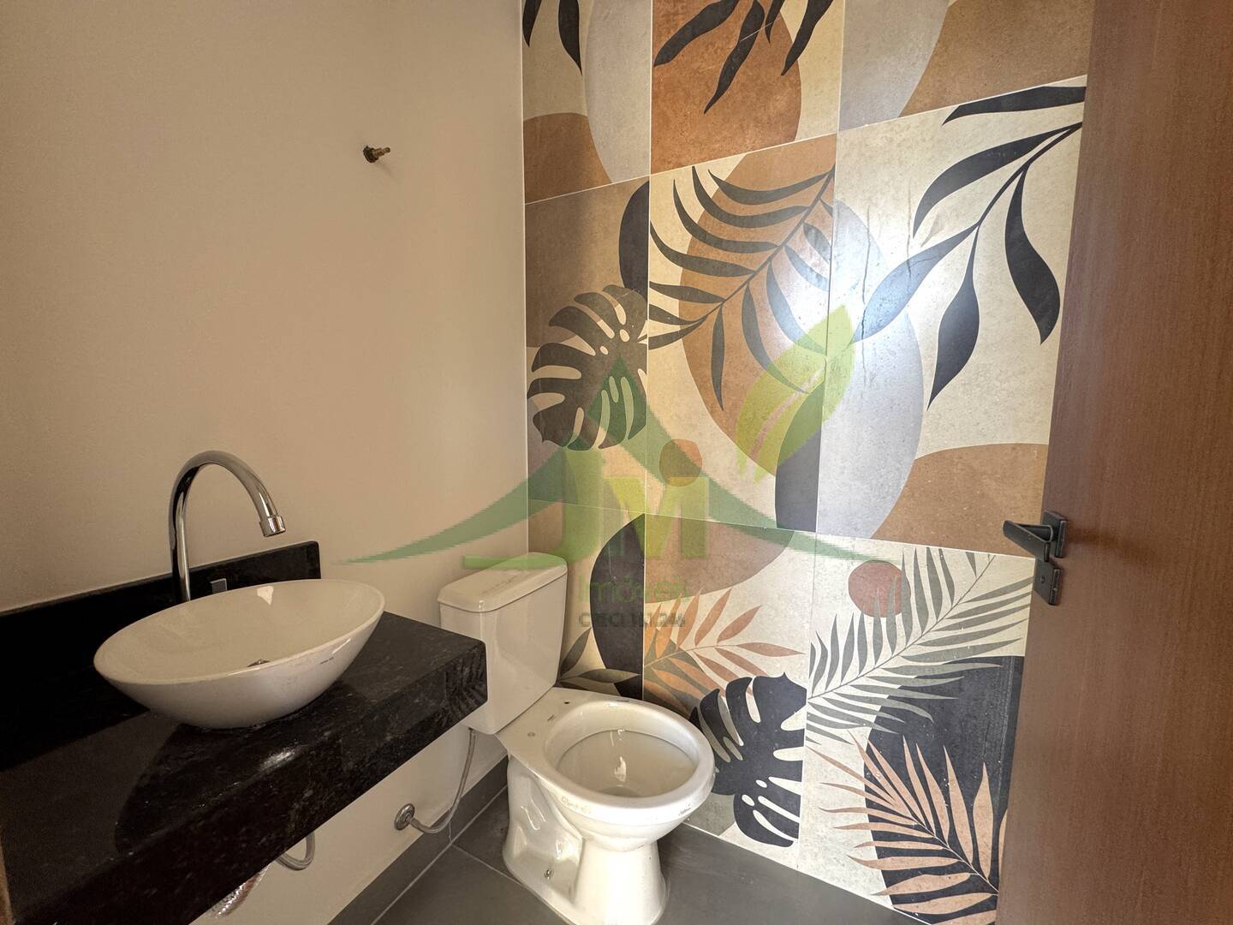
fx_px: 499
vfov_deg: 85.7
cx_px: 616
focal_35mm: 14
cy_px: 462
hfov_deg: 102.1
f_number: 2.2
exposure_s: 1/99
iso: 200
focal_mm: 2.22
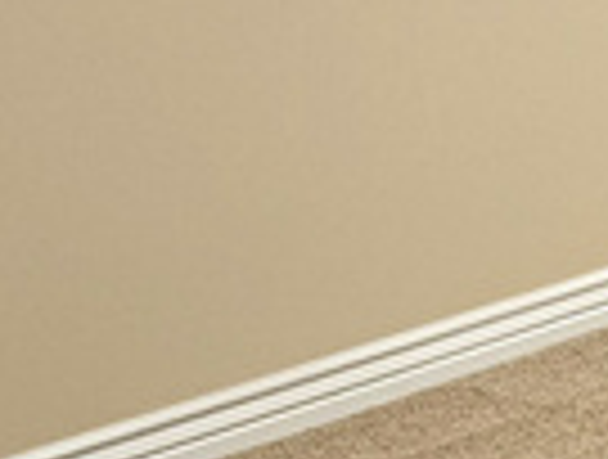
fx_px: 3064
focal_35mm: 174
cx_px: 1504
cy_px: 238
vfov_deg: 8.6
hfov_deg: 9.8
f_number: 1.8
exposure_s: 1/60
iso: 200
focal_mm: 5.4
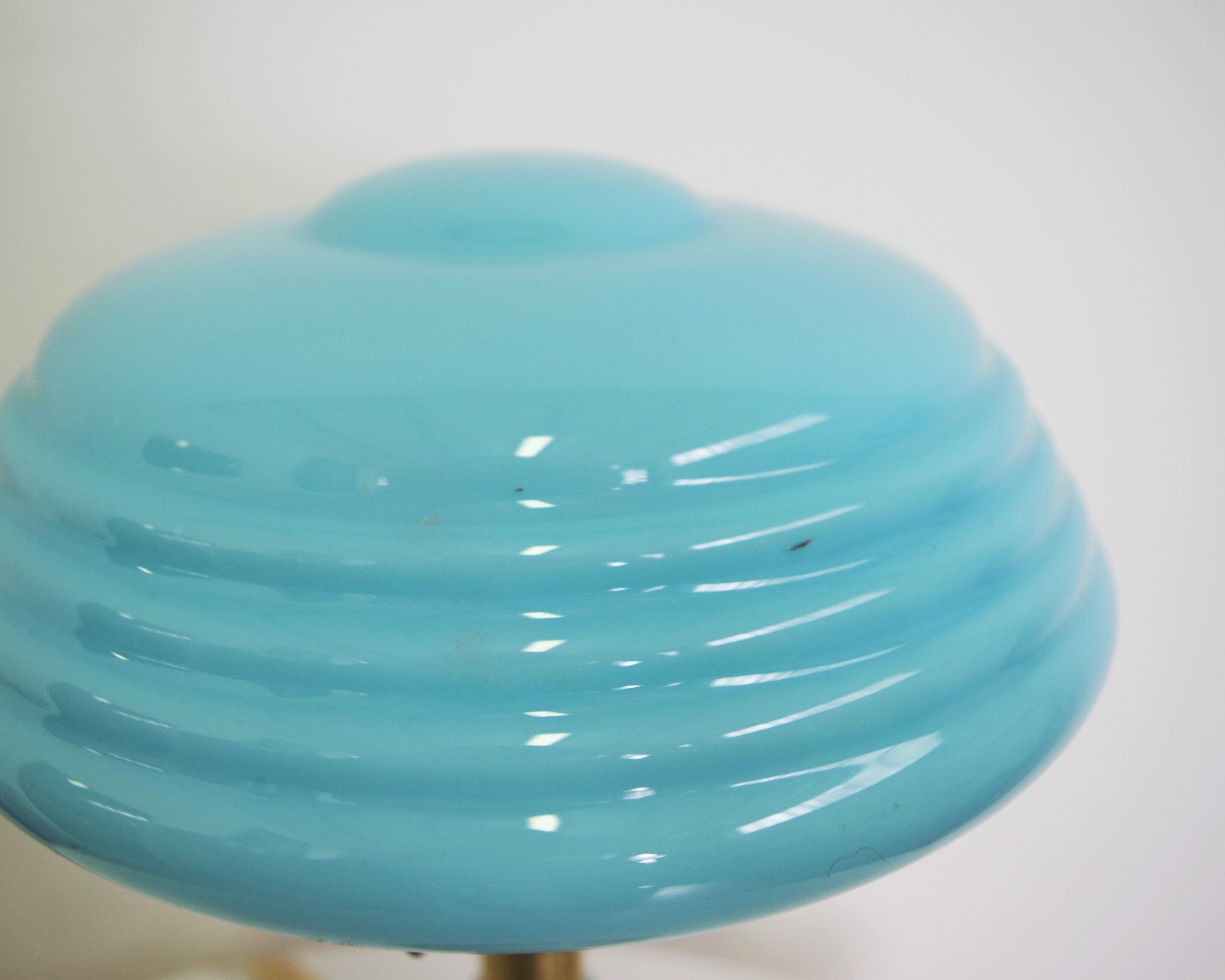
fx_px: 1233
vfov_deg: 43.4
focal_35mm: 34
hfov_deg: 52.6
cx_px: 503
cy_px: 492
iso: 200
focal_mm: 20
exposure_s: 1/60
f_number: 4
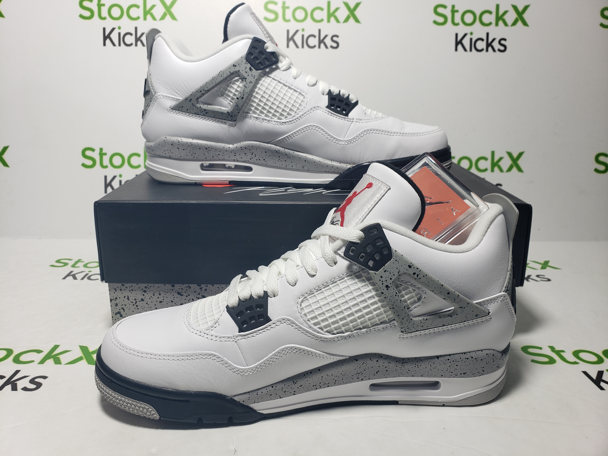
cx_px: 304
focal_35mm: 26
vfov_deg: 53.1
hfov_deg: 67.3
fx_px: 457
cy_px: 228
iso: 50
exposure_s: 1/206
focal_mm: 4.3
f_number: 2.4
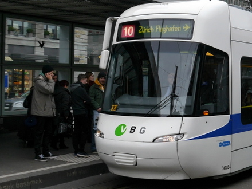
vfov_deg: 21.0
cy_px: 78
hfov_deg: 27.1
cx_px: 210
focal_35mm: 70
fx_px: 510
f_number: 4.5
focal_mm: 14
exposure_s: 1/160
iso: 160
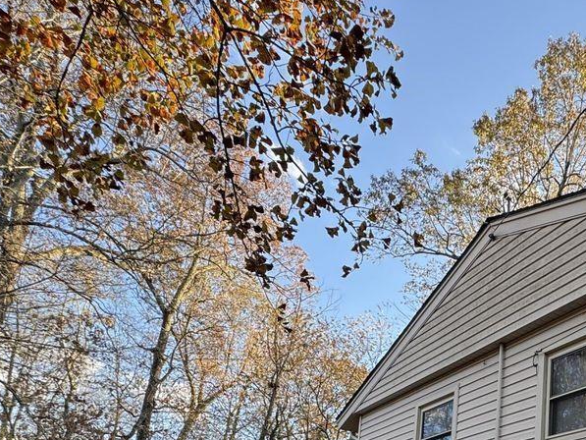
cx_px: 514
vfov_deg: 36.7
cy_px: 494
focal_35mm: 32
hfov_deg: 51.1
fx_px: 542
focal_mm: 2.22
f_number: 2.2
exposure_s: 1/161
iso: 40
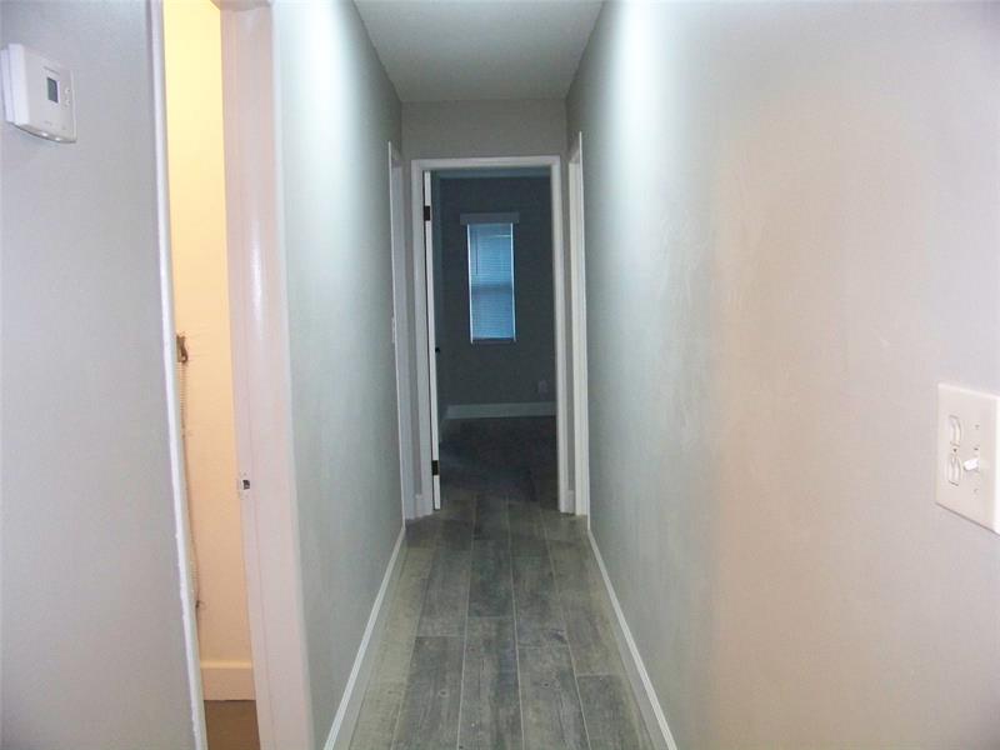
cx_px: 500
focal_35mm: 33
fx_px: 953
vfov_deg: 42.9
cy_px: 375
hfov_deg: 55.4
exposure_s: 1/30
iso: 500
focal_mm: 5.85
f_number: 2.8
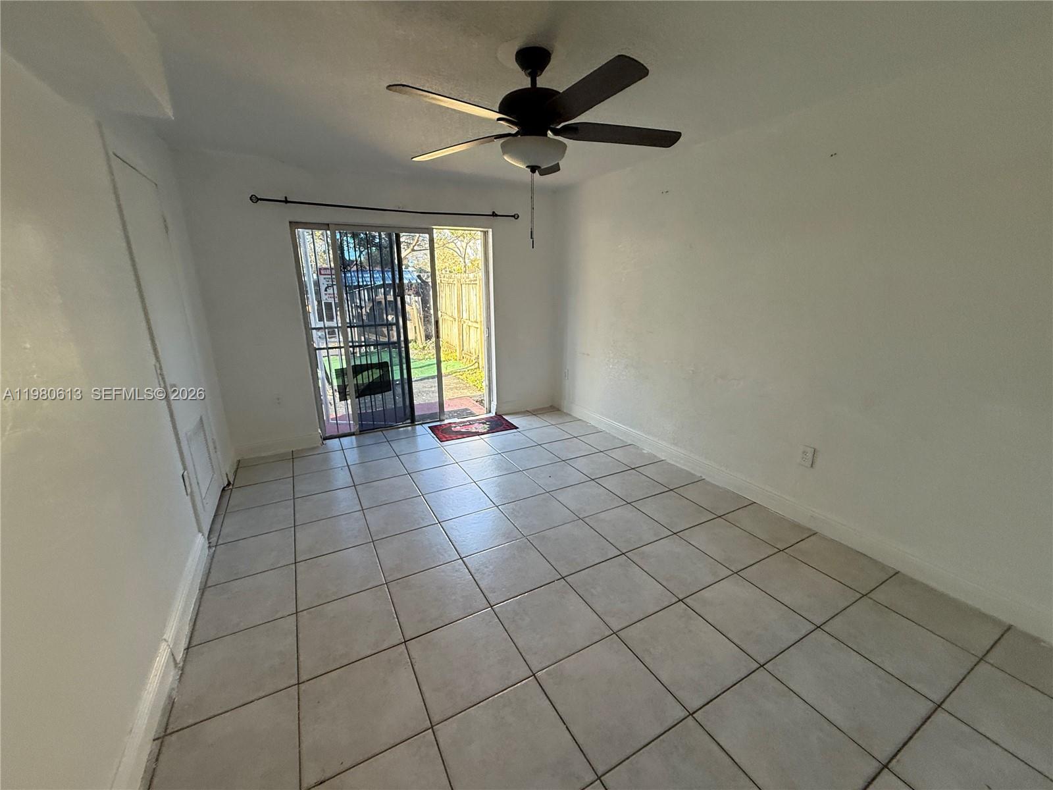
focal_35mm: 14
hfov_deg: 102.1
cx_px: 526
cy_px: 395
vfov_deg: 85.7
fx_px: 426
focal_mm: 2.22
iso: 200
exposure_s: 1/120
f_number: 2.2
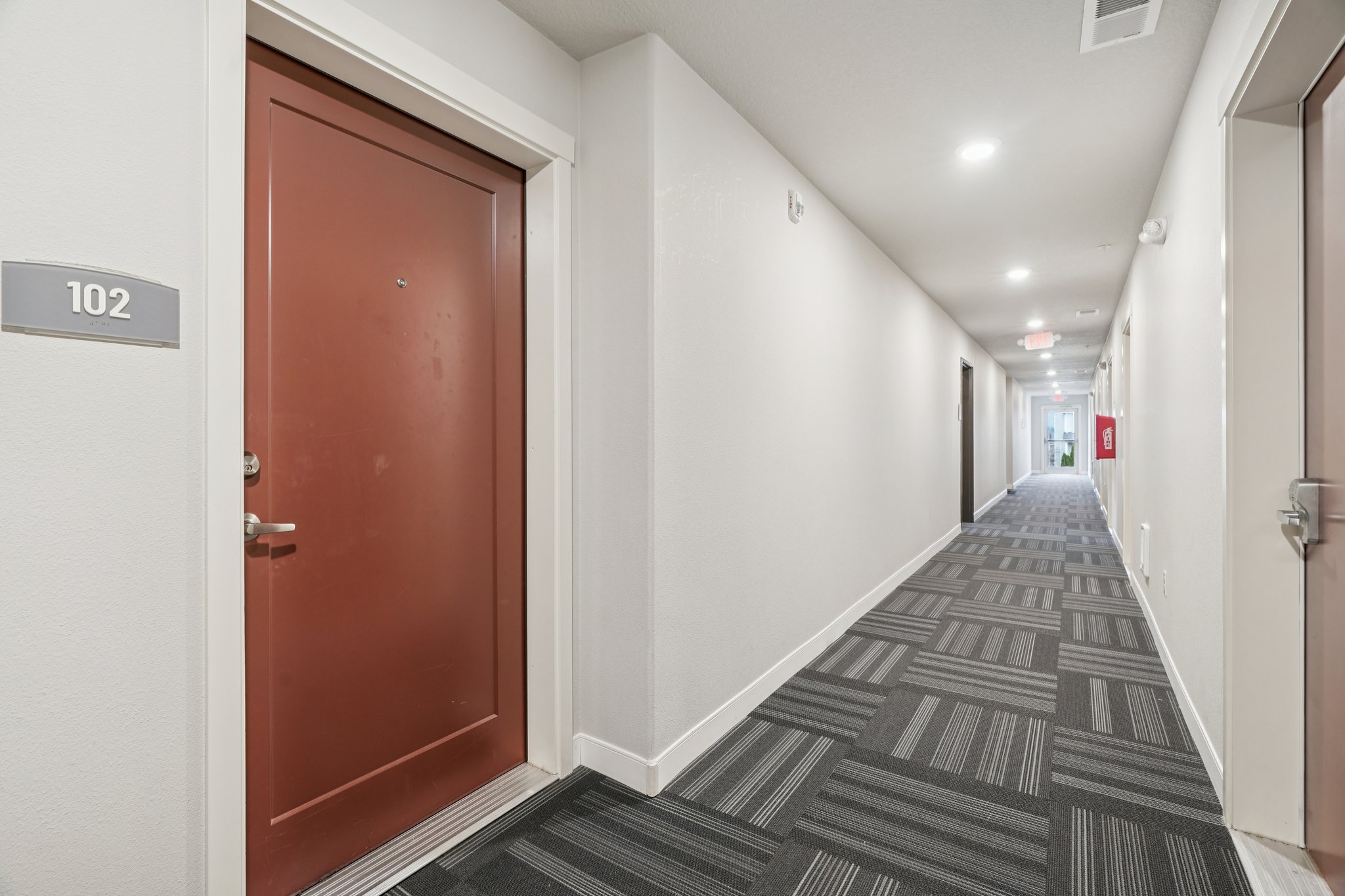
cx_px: 672
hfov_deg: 96.7
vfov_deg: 73.7
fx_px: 598
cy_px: 448
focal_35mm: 16
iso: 400
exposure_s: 1/1.67
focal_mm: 16
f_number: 8
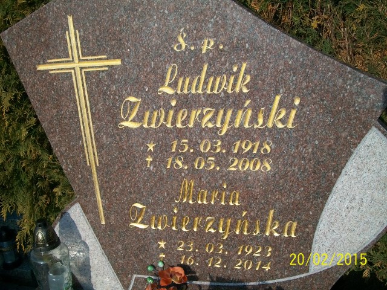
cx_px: 194
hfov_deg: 51.4
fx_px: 402
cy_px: 145
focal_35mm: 36
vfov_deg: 39.7
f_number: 4.8
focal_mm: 6
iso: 80
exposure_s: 1/500
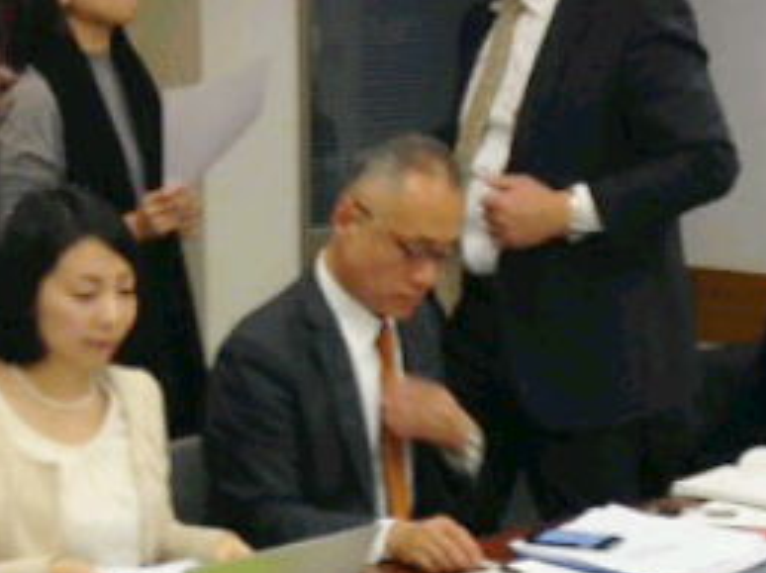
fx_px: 1813
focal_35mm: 82
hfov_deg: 23.9
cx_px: 374
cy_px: 543
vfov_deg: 17.6
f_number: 2.4
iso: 50
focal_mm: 4.12
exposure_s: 1/30
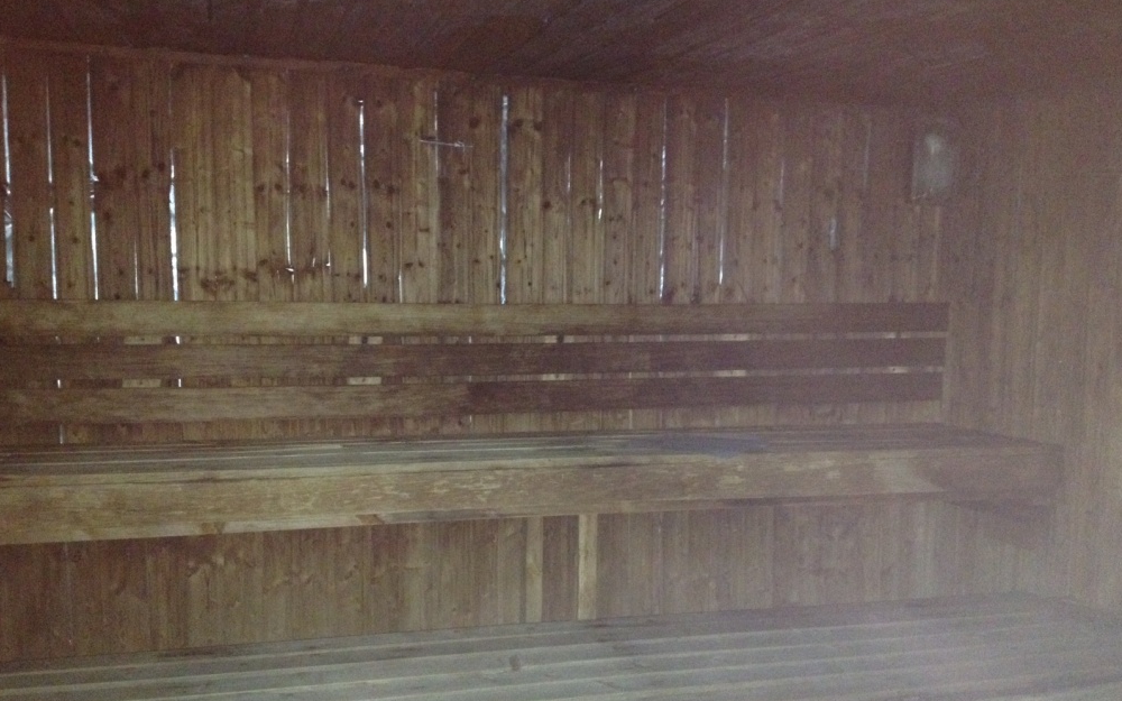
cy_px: 387
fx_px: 1162
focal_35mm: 38
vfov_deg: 33.6
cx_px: 570
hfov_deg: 51.5
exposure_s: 1/16
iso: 640
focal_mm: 4.28
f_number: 2.4
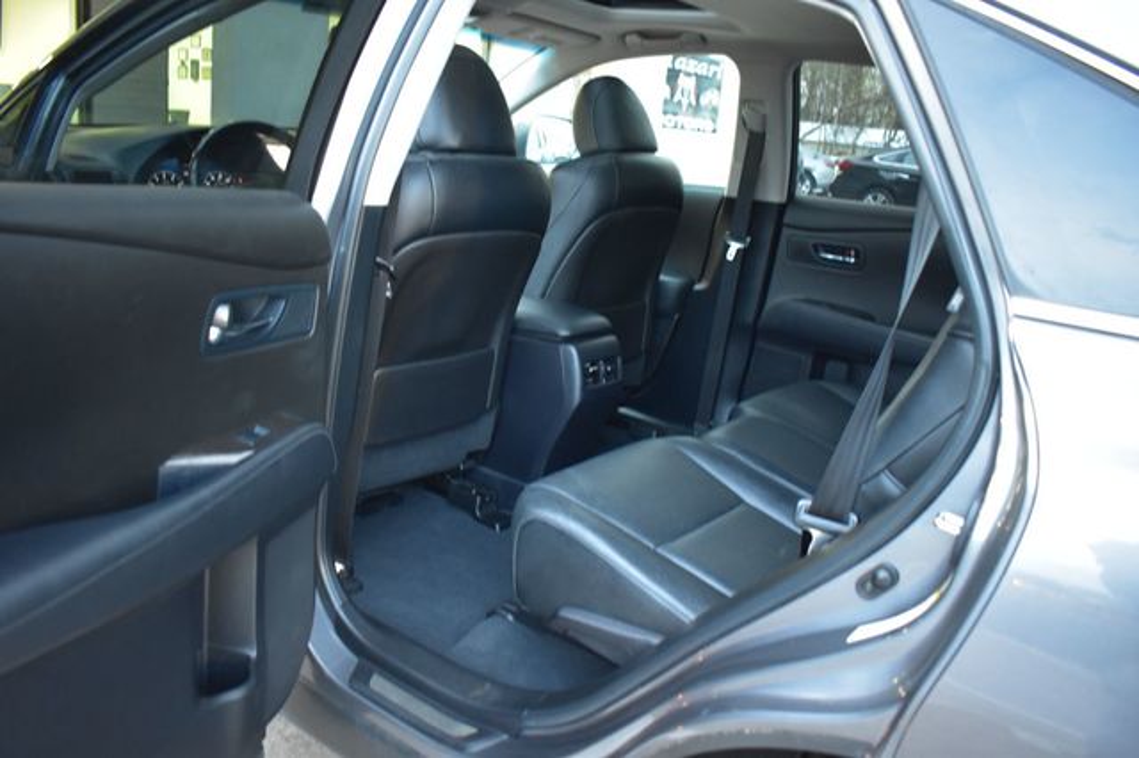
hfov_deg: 62.0
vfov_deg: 43.6
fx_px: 949
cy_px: 379
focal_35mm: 30
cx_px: 570
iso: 1600
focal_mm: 20
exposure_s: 1/8
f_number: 3.5
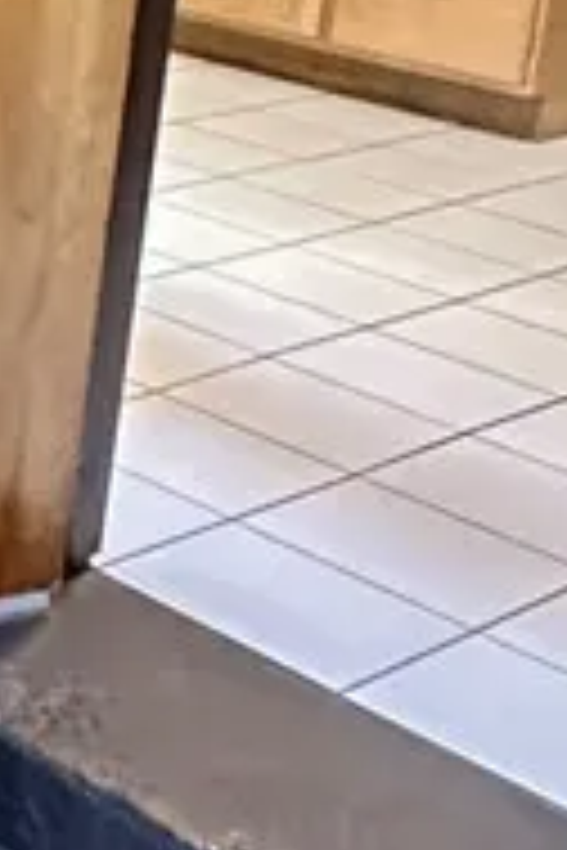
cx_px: -900
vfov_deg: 22.8
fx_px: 1961
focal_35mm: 83
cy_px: -121
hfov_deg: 12.1
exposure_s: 1/60
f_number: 2.2
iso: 800
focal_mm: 2.22
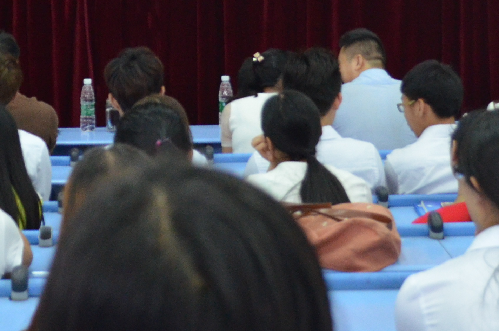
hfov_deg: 19.6
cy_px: -109
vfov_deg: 12.7
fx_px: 1439
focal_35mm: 104
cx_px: 161
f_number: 3.8
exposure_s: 1/90
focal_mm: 20
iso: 1600
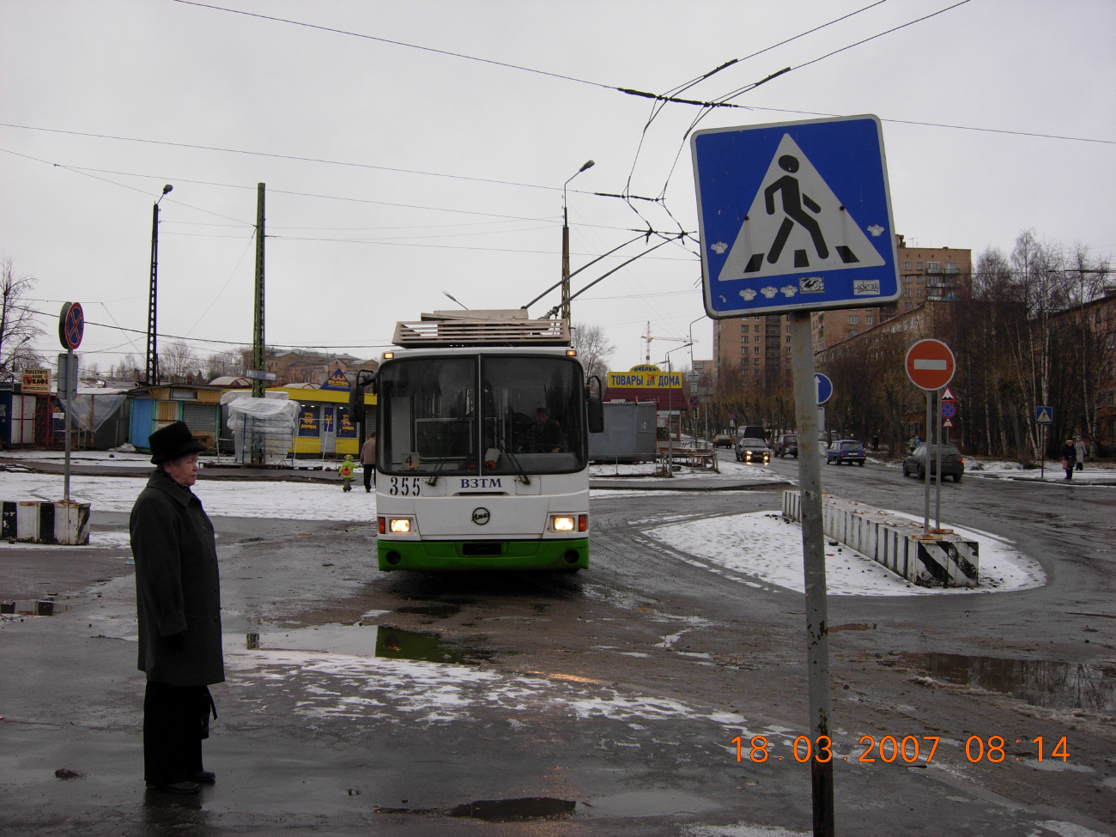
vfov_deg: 39.7
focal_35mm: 36
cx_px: 558
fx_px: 1161
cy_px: 418
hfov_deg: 51.4
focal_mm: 7.5
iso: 50
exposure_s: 1/114
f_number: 3.4
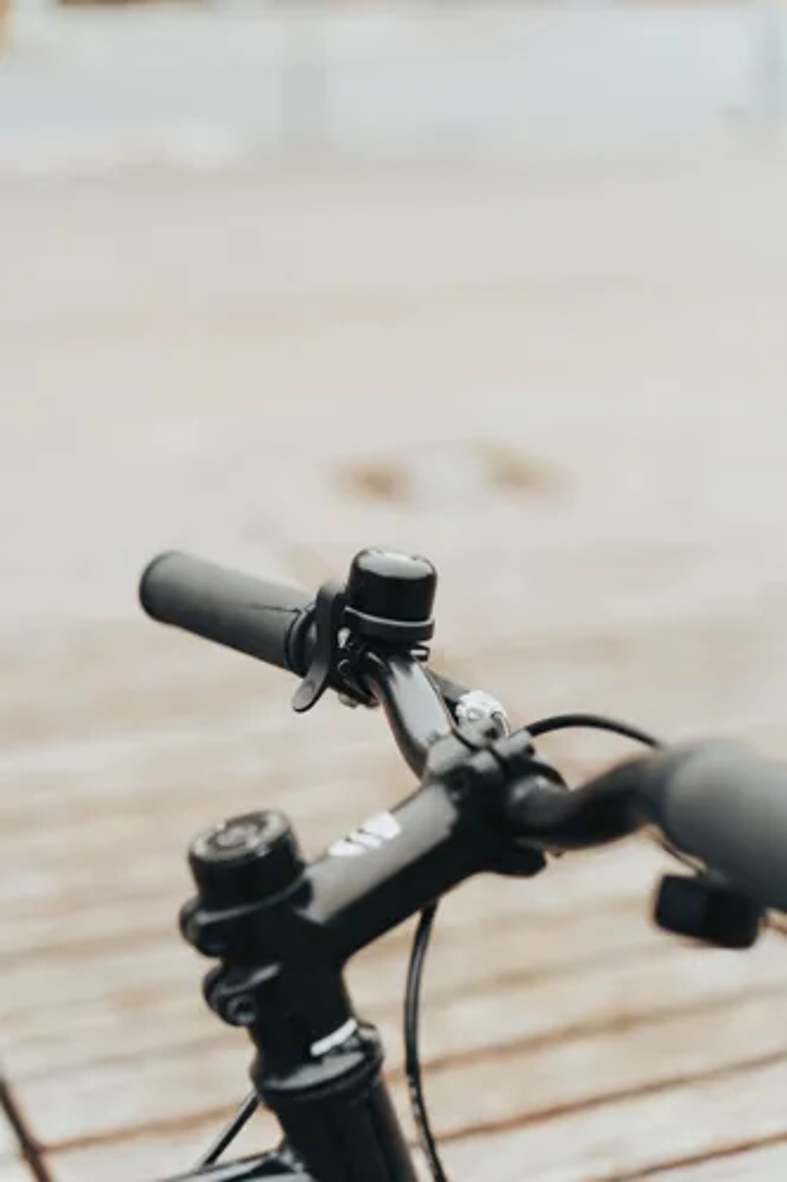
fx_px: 2100
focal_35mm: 64
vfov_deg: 31.4
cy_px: 591
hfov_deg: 21.2
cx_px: 394
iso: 640
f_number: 2.8
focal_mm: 64
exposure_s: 1/500
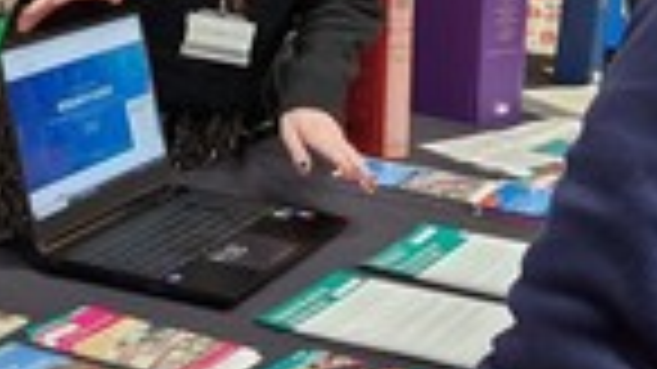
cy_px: 16
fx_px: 1707
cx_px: 76
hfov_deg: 21.4
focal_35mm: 98
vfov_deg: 12.2
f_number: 1.8
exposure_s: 1/100
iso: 200
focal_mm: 5.4
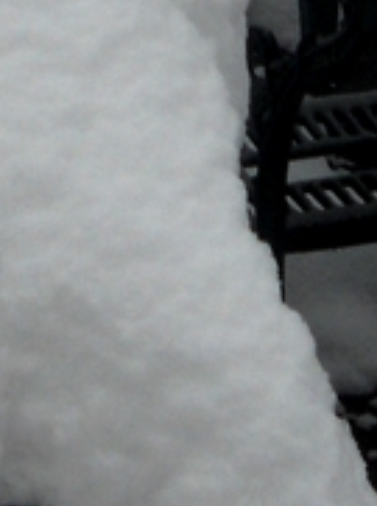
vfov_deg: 9.4
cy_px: -703
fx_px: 2754
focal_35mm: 189
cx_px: -31
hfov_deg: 7.8
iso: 80
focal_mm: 5.8
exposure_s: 1/640
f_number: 3.5
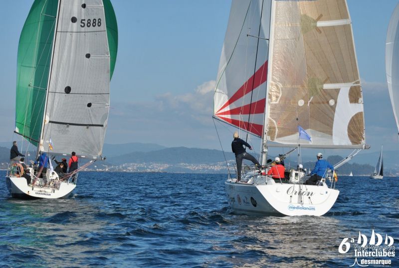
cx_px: 200
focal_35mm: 102
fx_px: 1133
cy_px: 134
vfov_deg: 13.5
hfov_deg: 20.0
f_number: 10
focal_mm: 68
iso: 400
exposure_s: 1/1600
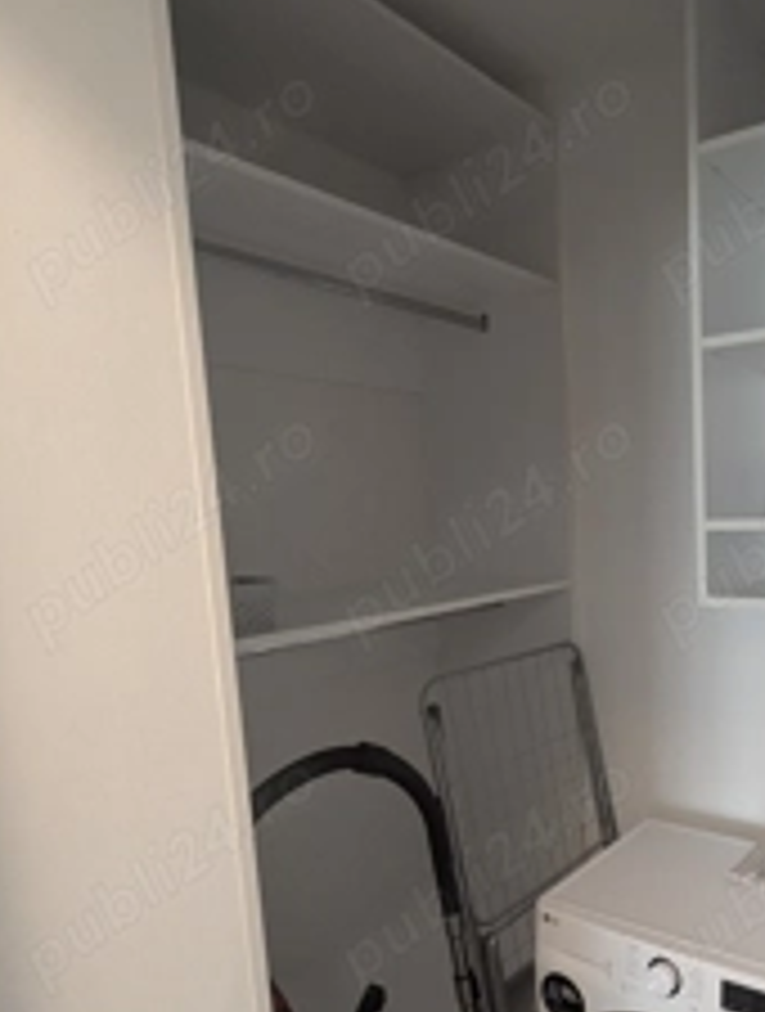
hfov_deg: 53.9
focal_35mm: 23
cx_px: 644
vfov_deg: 73.1
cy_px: 598
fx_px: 675
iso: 233
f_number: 2.2
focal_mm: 1.95
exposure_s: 1/23.8
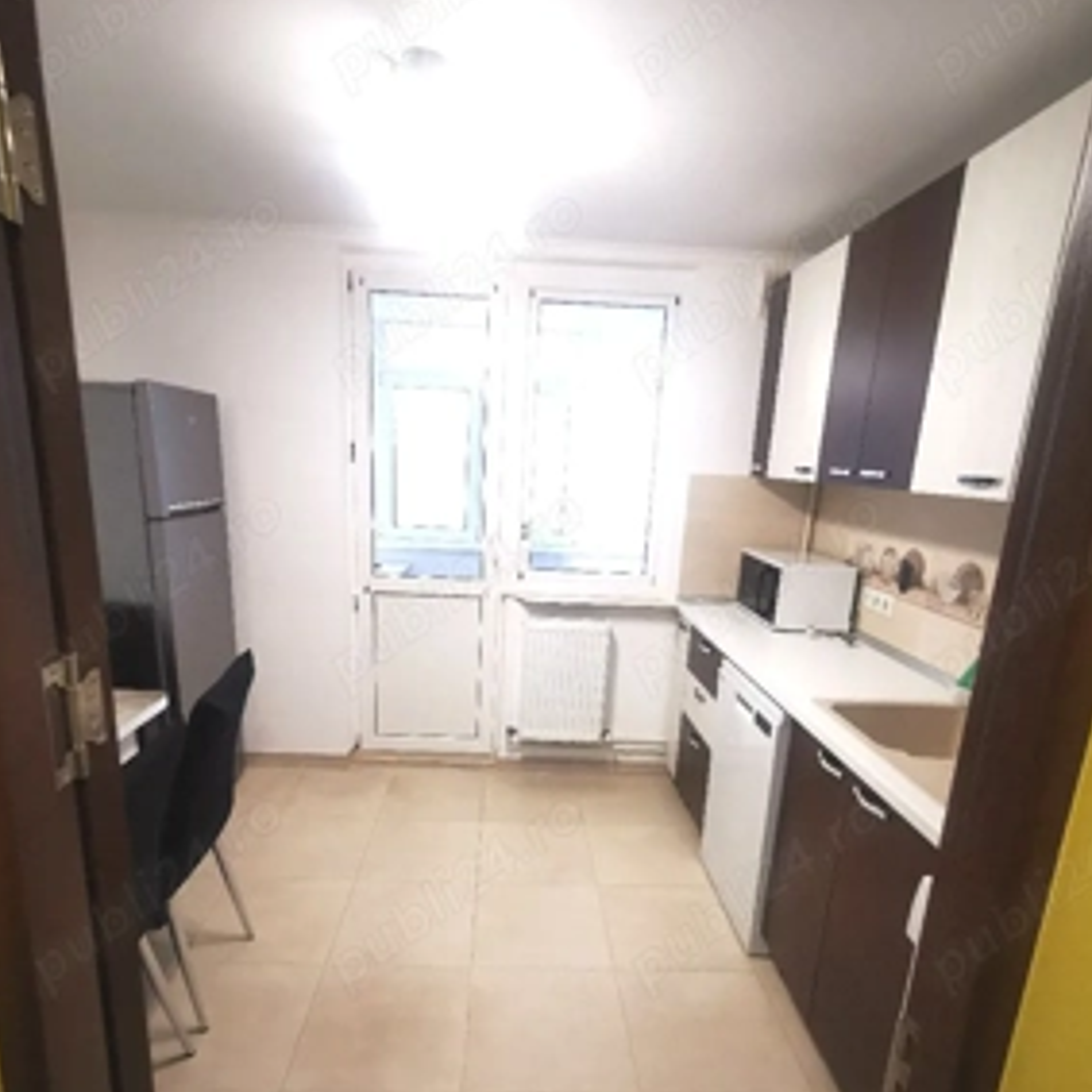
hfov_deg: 74.8
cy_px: 637
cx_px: 532
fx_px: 714
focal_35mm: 20
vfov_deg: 74.3
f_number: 2.2
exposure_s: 1/33.3
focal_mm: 2.35
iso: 200
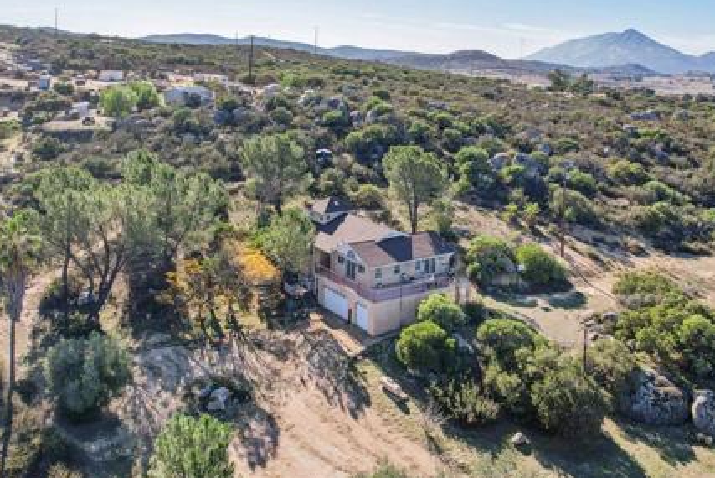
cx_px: 388
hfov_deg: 57.1
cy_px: 241
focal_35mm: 33
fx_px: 656
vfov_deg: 40.0
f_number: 2.8
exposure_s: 1/2000
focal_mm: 8.4
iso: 100
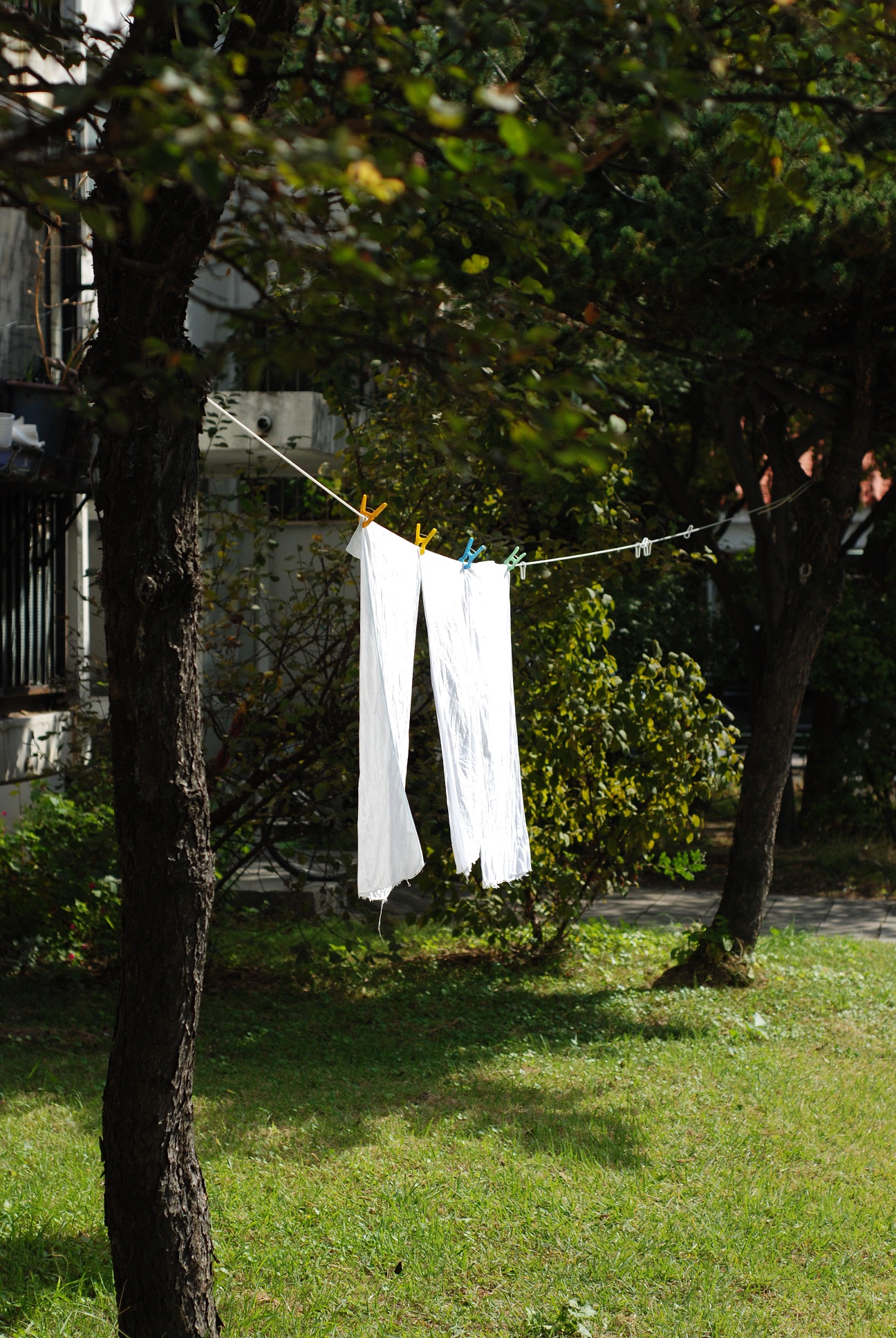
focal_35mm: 75
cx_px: 448
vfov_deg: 27.0
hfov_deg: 18.2
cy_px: 669
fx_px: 2792
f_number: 4
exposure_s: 1/1600
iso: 200
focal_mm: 50
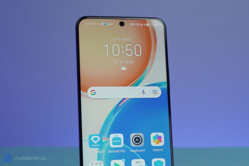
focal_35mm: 48
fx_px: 332
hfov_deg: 41.1
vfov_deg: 28.1
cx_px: 124
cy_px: 83
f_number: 6.3
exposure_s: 1/160
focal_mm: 48
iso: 500
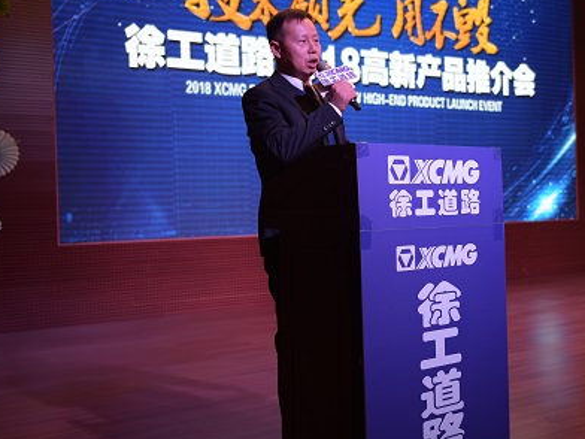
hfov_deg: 37.4
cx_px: 427
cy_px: 206
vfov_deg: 29.1
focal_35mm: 50
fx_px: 845
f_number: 2.8
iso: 200
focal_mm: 34
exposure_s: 1/200
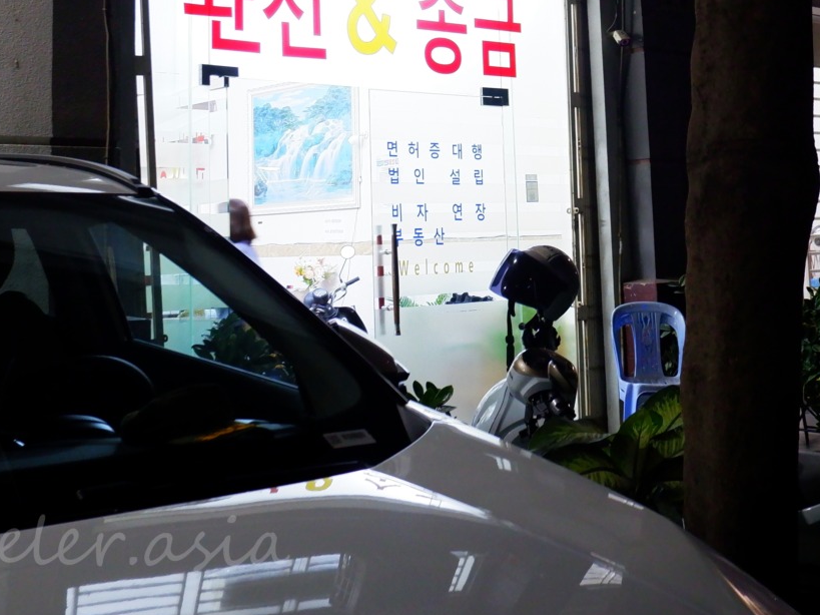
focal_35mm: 54
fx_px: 1279
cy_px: 75
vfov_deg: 26.2
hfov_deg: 35.4
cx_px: 500
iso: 1600
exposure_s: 1/34
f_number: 3.5
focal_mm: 15
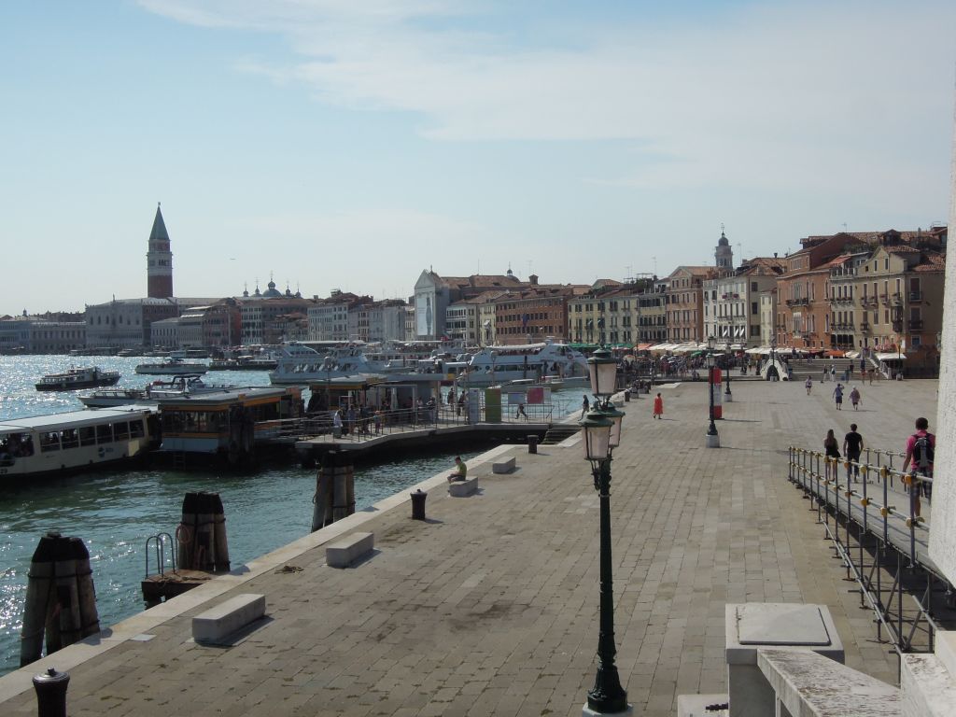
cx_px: 478
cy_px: 358
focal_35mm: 45
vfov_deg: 32.2
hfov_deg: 42.1
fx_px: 1243
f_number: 5.6
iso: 160
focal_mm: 8.1
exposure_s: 1/1600
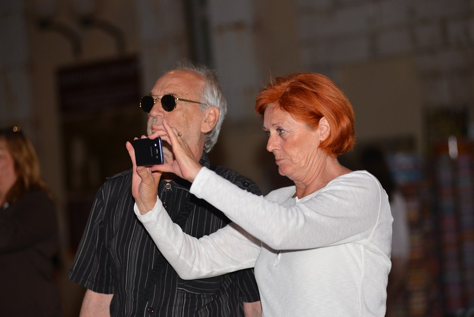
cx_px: 237
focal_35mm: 112
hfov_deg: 18.3
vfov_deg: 12.2
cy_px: 158
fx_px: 1475
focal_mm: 112
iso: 800
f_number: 3.2
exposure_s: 1/125
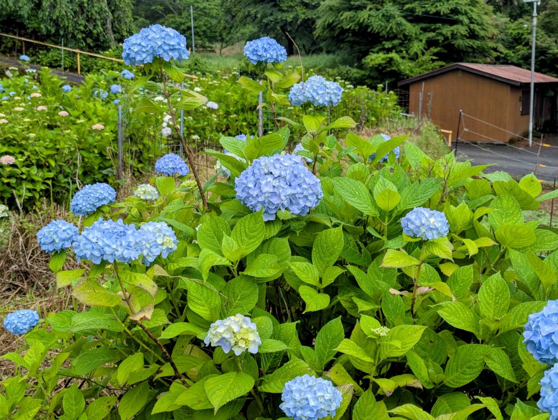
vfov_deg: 30.3
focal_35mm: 48
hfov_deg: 39.6
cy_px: 210
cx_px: 279
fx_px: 775
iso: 43
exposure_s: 1/580
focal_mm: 6.81
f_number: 1.85
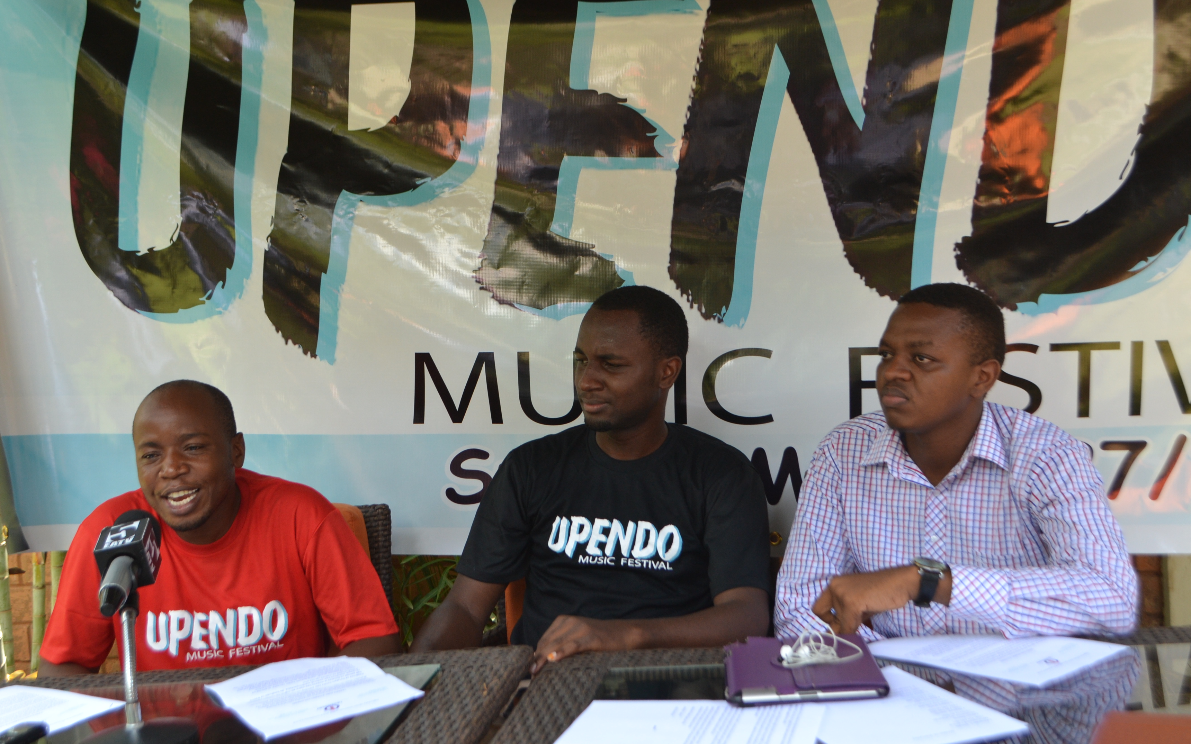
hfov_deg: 46.2
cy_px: 348
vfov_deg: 29.9
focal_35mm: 43
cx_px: 596
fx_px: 1396
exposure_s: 1/125
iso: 400
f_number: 5.6
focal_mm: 28
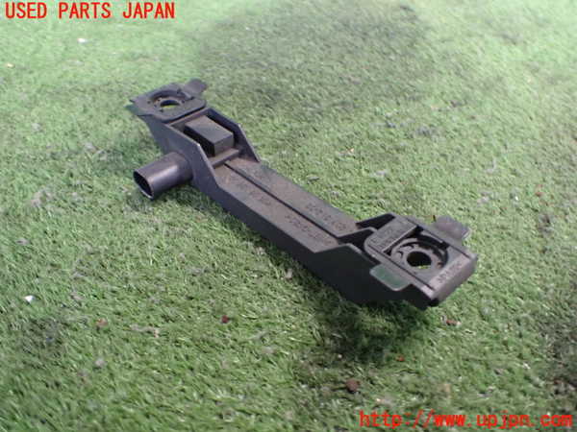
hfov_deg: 60.0
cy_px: 216
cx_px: 288
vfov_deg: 46.8
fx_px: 500
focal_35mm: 30
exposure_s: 1/40
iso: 800
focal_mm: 5.4
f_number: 2.3
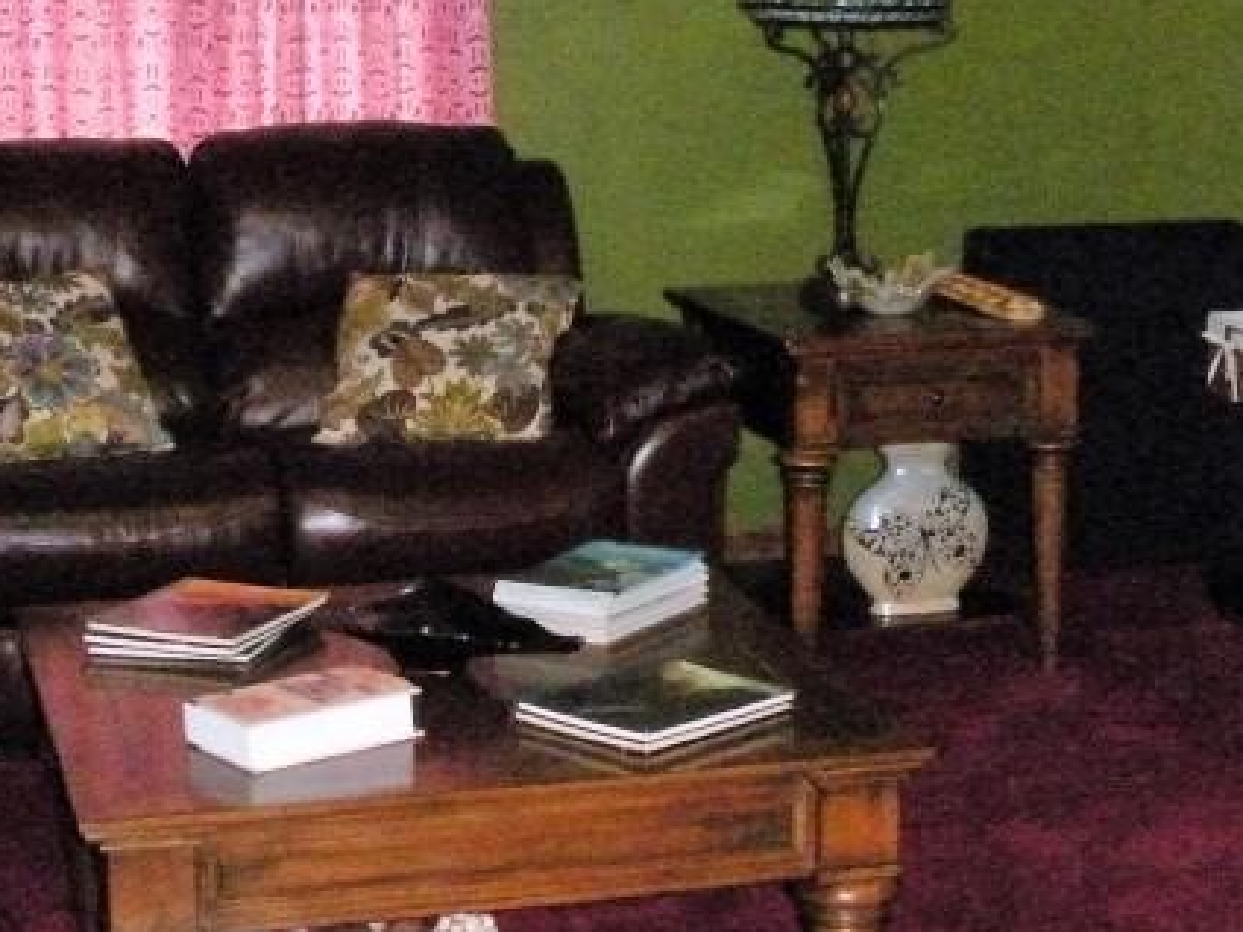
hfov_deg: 22.5
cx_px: 592
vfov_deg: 16.9
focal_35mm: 87
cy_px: 208
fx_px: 3124
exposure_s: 1/60
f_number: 3.5
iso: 800
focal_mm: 6.3
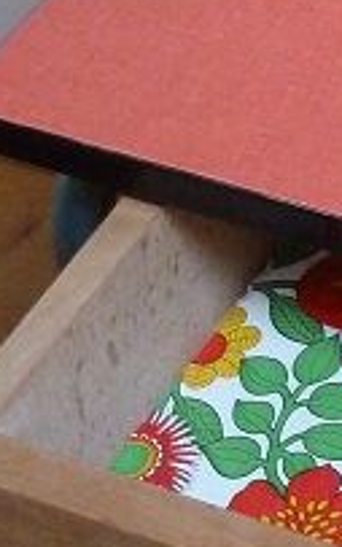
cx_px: 622
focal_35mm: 167
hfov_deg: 7.6
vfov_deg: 12.5
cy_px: 264
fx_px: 2489
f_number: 3.6
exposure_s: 1/40
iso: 800
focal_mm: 6.5
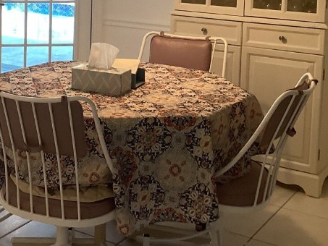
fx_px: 663
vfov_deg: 20.3
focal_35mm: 70
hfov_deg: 27.0
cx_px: 43
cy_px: -4
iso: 160
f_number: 2.4
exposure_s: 1/60
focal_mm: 3.3
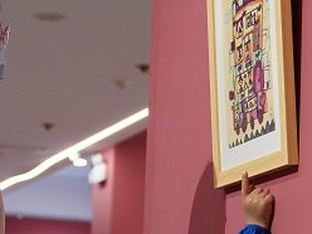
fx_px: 1622
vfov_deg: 8.2
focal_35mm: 180
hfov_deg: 10.9
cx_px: 47
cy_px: 150
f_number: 2.8
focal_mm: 39
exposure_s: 1/100
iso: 800
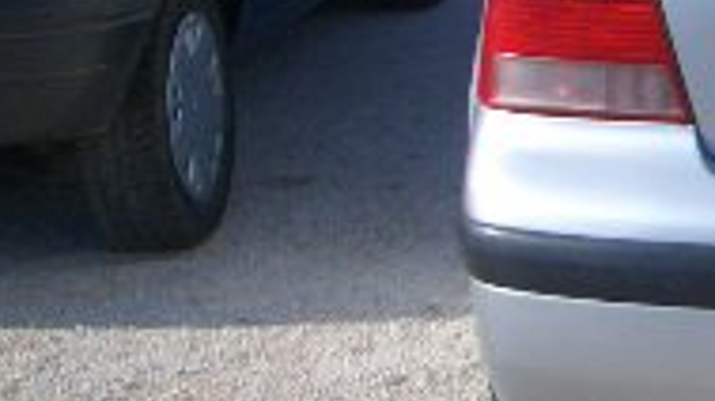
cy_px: 34
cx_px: 1195
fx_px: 2444
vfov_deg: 9.3
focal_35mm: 129
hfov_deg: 14.9
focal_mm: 5.8
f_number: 4.3
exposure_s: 1/500
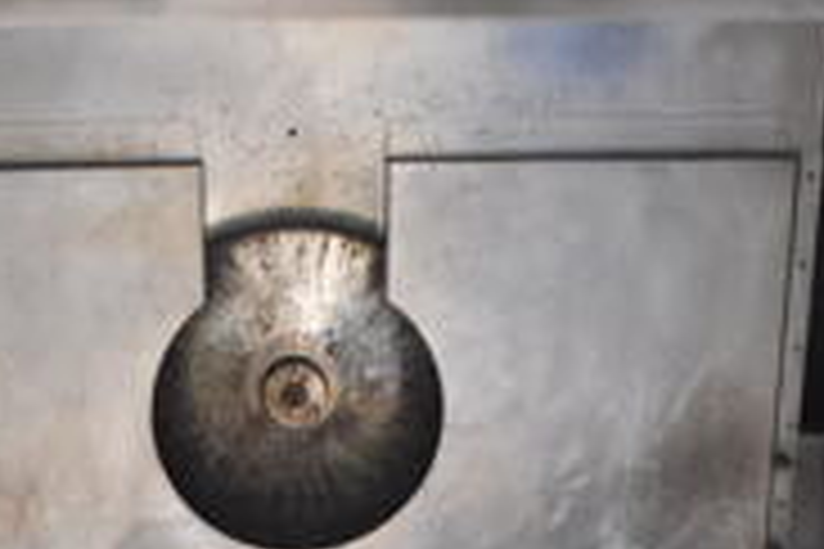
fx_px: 2060
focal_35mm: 90
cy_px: 765
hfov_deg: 22.6
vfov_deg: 14.4
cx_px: 342
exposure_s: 1/30
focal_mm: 18
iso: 3200
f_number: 3.5
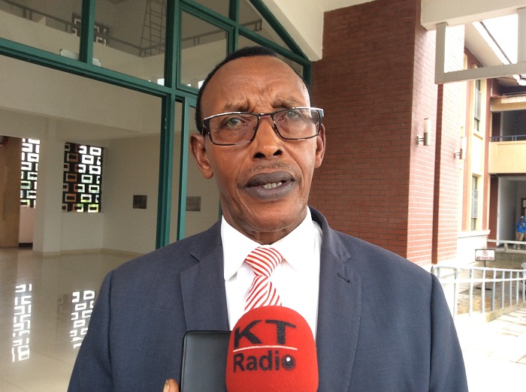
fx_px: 485
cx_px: 263
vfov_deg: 44.0
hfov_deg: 56.9
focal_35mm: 32
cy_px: 196
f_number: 2.4
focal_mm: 3.3
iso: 40
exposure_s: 1/25
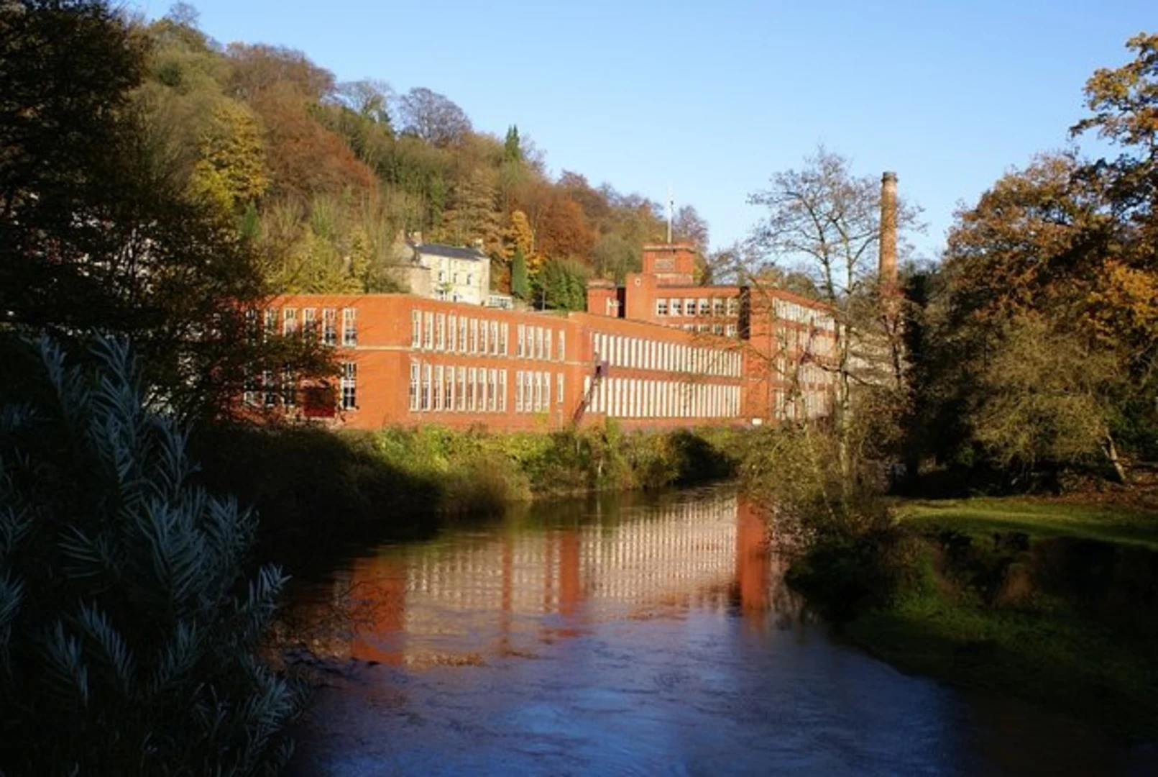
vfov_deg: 34.3
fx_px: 1257
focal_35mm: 39
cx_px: 579
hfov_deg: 49.5
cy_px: 388
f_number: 9
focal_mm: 26
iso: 100
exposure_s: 1/160
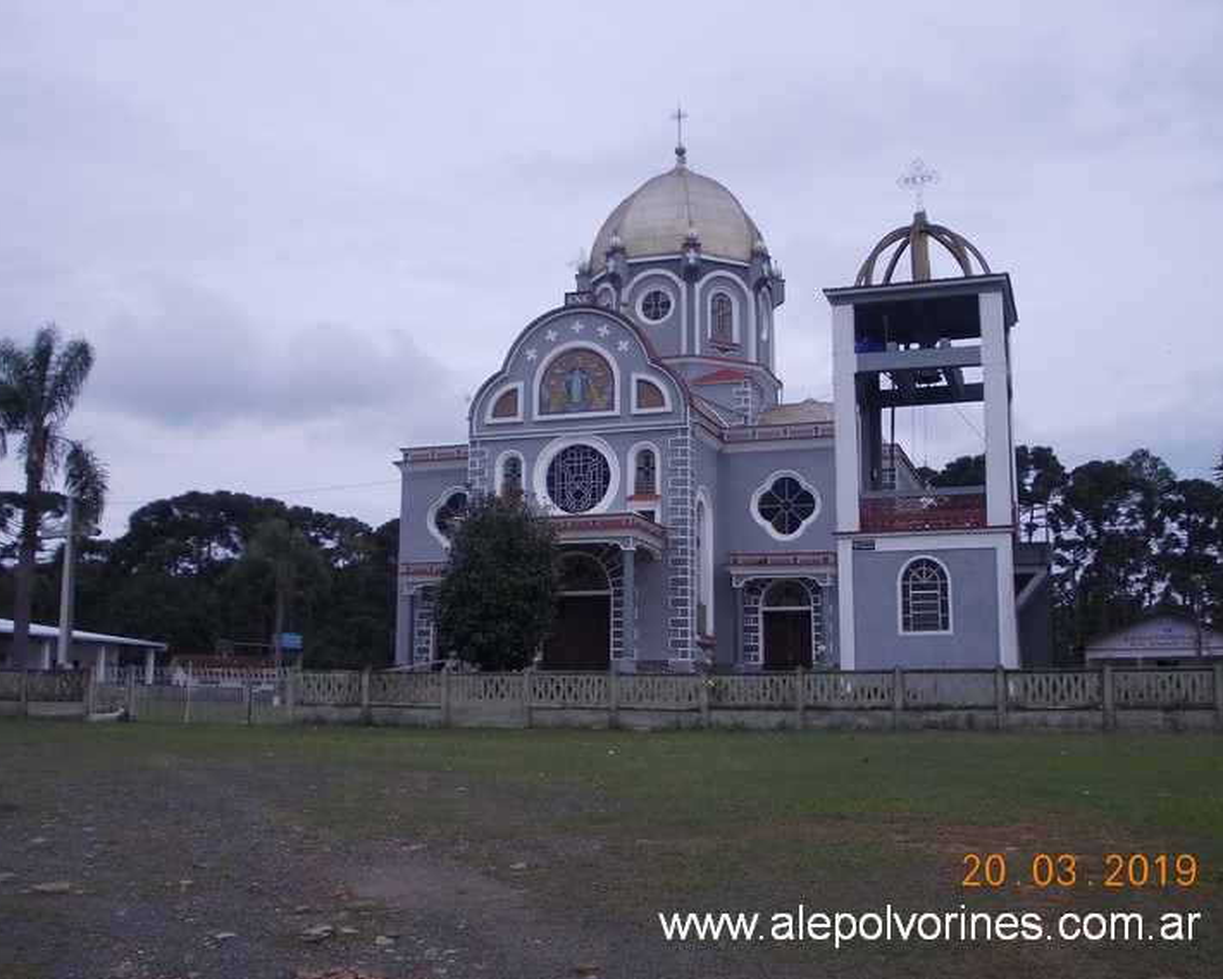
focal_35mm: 40
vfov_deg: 37.3
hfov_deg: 45.8
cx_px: 605
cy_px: 493
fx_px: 1448
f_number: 6.2
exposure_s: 1/500
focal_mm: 5.3
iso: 80
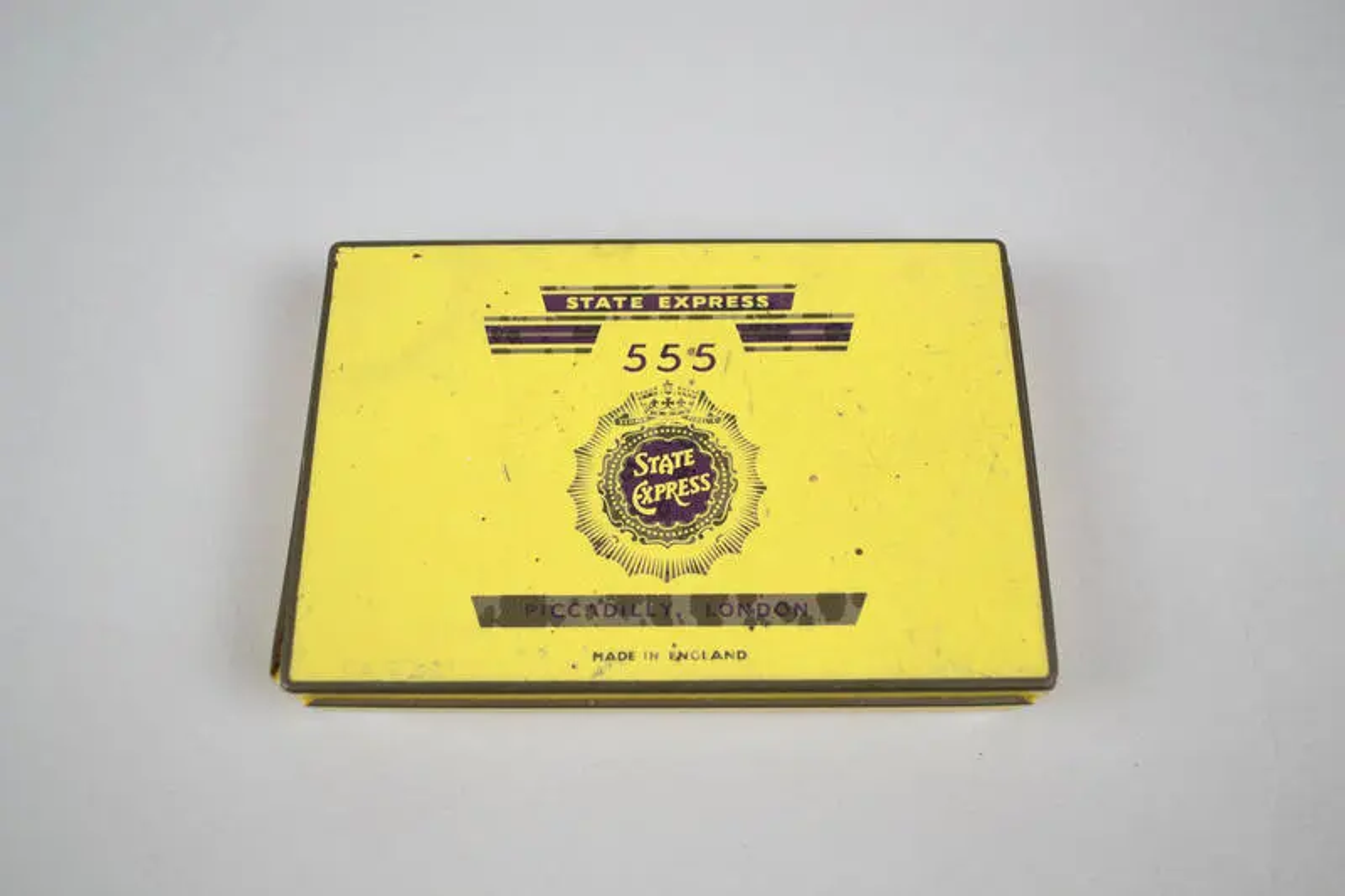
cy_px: 448
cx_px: 672
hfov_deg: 53.1
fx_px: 1345
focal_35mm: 36
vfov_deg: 36.9
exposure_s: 1/30
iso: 800
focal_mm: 24
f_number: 4
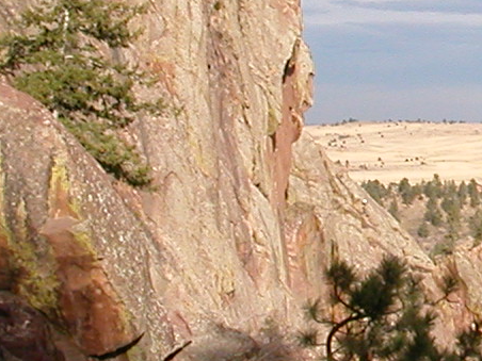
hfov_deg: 14.4
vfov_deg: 11.3
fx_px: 1824
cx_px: 620
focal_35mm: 131
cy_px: 143
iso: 100
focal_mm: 5.6
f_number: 4.5
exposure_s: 1/336
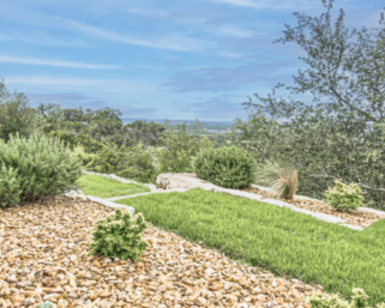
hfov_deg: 58.8
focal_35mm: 30
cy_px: 150
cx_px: 188
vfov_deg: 48.5
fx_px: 342
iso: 125
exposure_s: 1/320
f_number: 8
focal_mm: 16
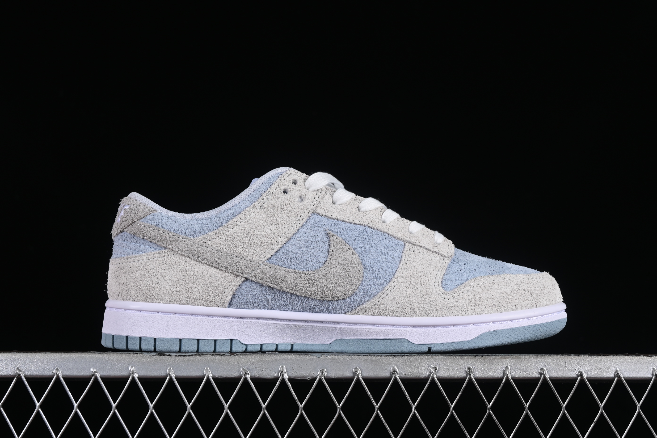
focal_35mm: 75
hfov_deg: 27.0
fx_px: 1369
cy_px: 219
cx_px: 328
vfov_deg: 18.2
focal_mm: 50
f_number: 8
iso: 160
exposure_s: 1/80
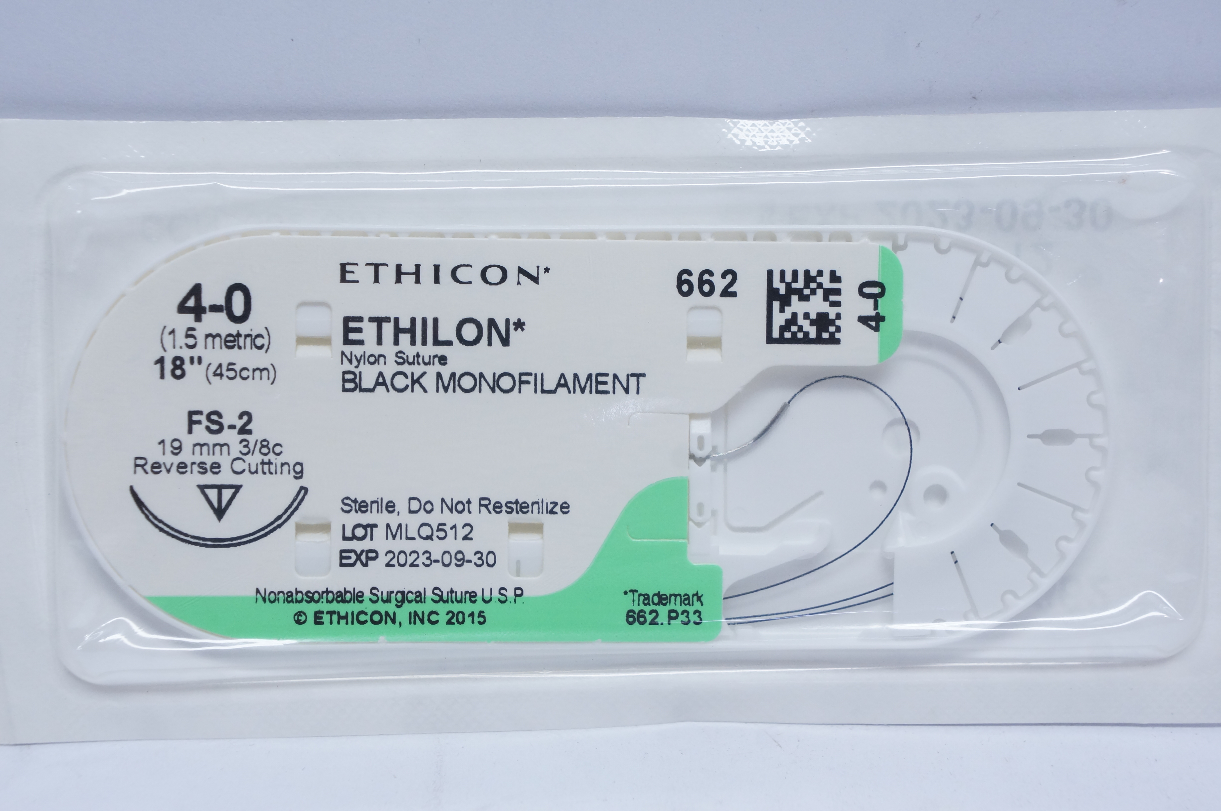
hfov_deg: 26.5
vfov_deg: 17.8
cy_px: 406
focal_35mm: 76
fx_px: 2592
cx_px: 610
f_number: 7.1
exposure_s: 1/60
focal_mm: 51
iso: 800
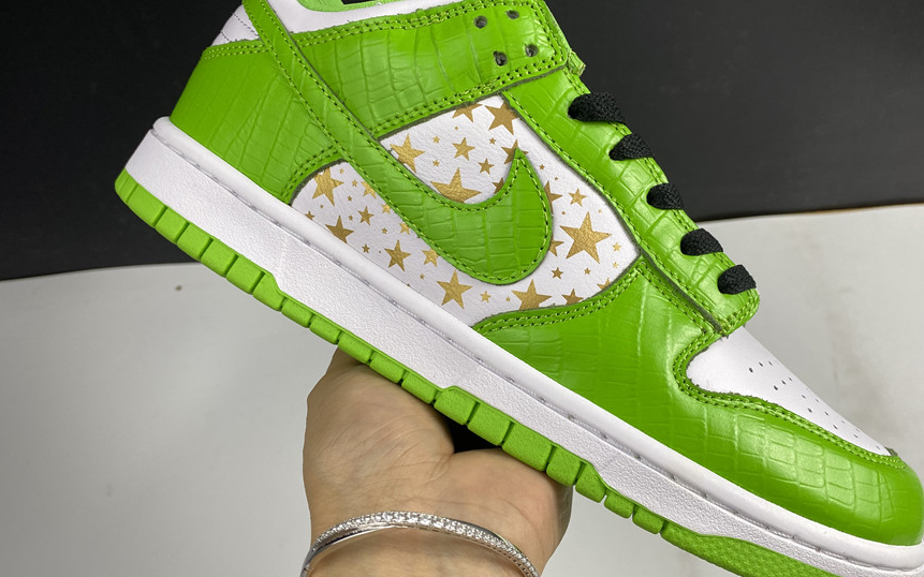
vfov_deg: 39.4
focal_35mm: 32
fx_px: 806
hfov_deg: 59.4
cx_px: 525
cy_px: 283
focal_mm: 4.25
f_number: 1.8
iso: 50
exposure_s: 1/100
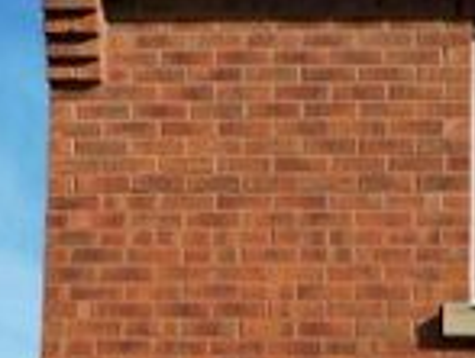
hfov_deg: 17.1
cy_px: 682
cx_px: 375
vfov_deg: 11.8
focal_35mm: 114
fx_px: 1568
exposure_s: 1/1250
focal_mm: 4.3
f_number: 3
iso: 100
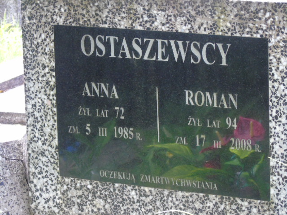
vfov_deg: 8.0
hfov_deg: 10.6
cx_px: 144
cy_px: 108
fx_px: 1542
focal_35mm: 186
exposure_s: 1/125
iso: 400
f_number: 5
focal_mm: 33
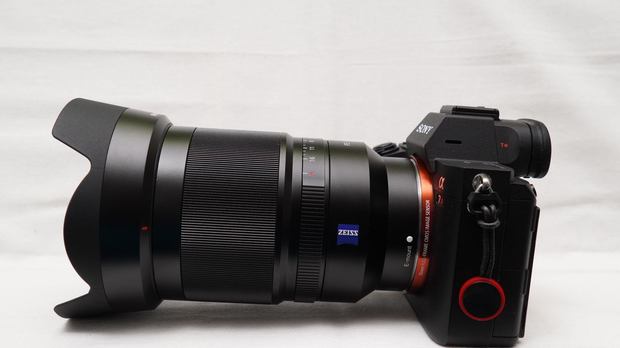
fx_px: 625
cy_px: 203
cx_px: 312
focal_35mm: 38
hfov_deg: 52.8
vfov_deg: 31.1
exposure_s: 1/60
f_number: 8
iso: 800
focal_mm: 24
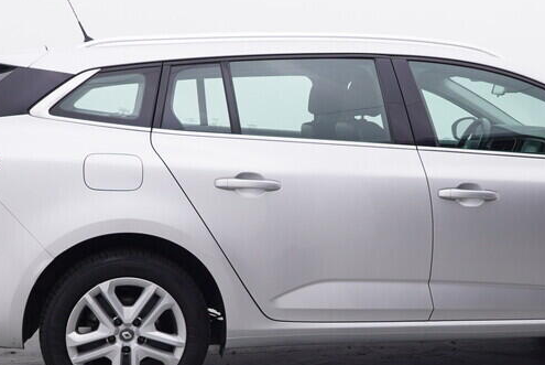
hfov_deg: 30.5
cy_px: 250
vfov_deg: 20.7
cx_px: 372
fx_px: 992
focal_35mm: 65
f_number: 5
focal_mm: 15
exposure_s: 1/80
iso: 200
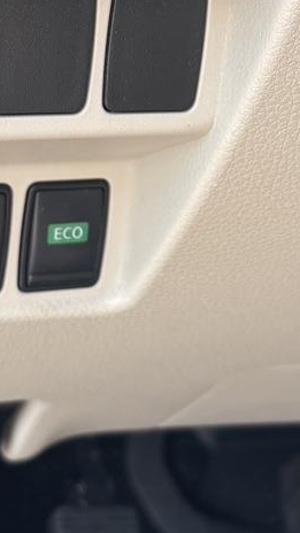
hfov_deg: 13.7
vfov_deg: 23.7
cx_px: 162
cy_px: 72
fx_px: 1244
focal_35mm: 88
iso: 50
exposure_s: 1/270
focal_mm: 5.96
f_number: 1.6
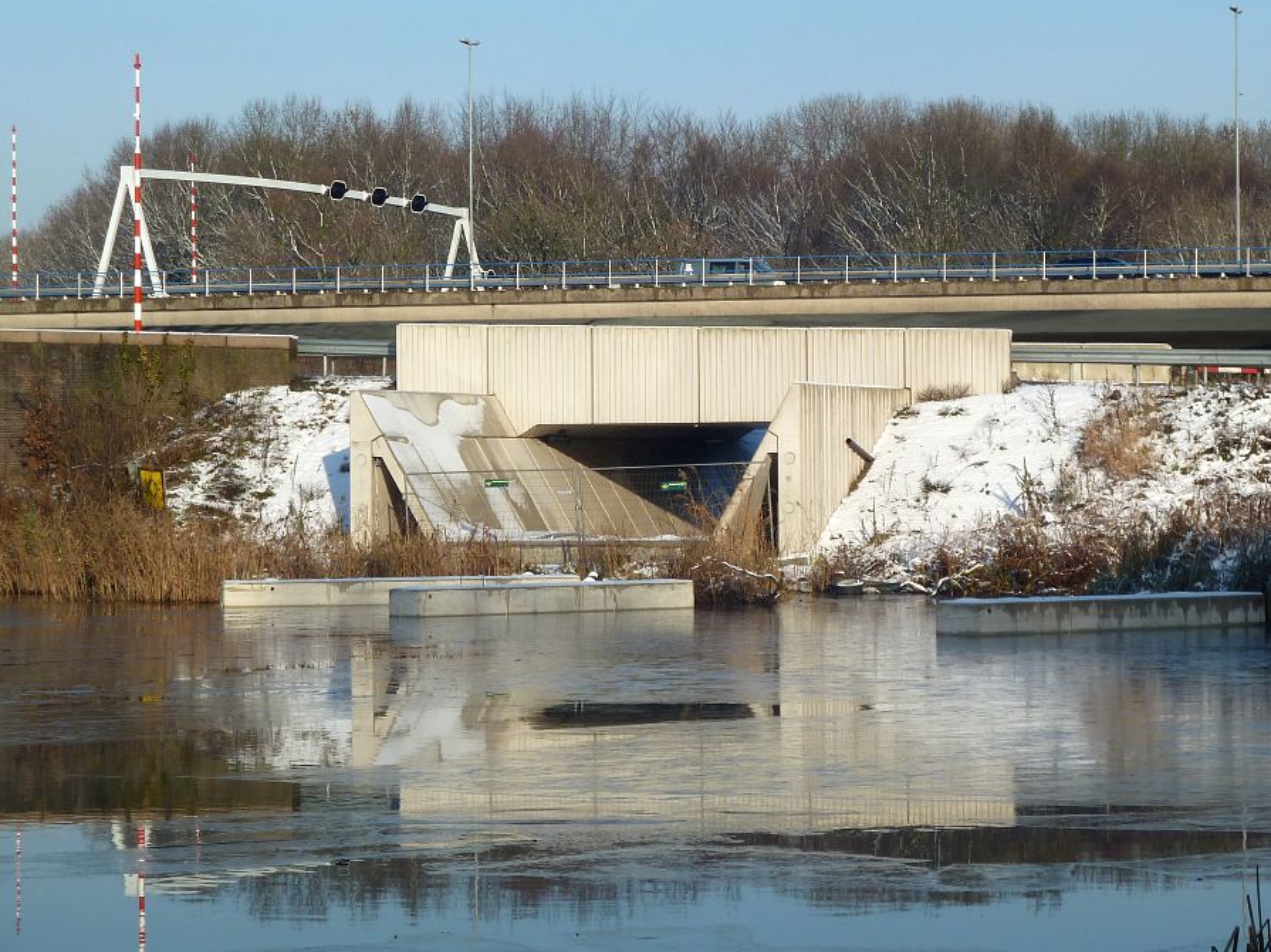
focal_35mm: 119
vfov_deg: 12.4
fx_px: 4369
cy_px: 480
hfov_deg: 16.5
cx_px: 706
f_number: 4.3
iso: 80
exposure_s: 1/500
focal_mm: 17
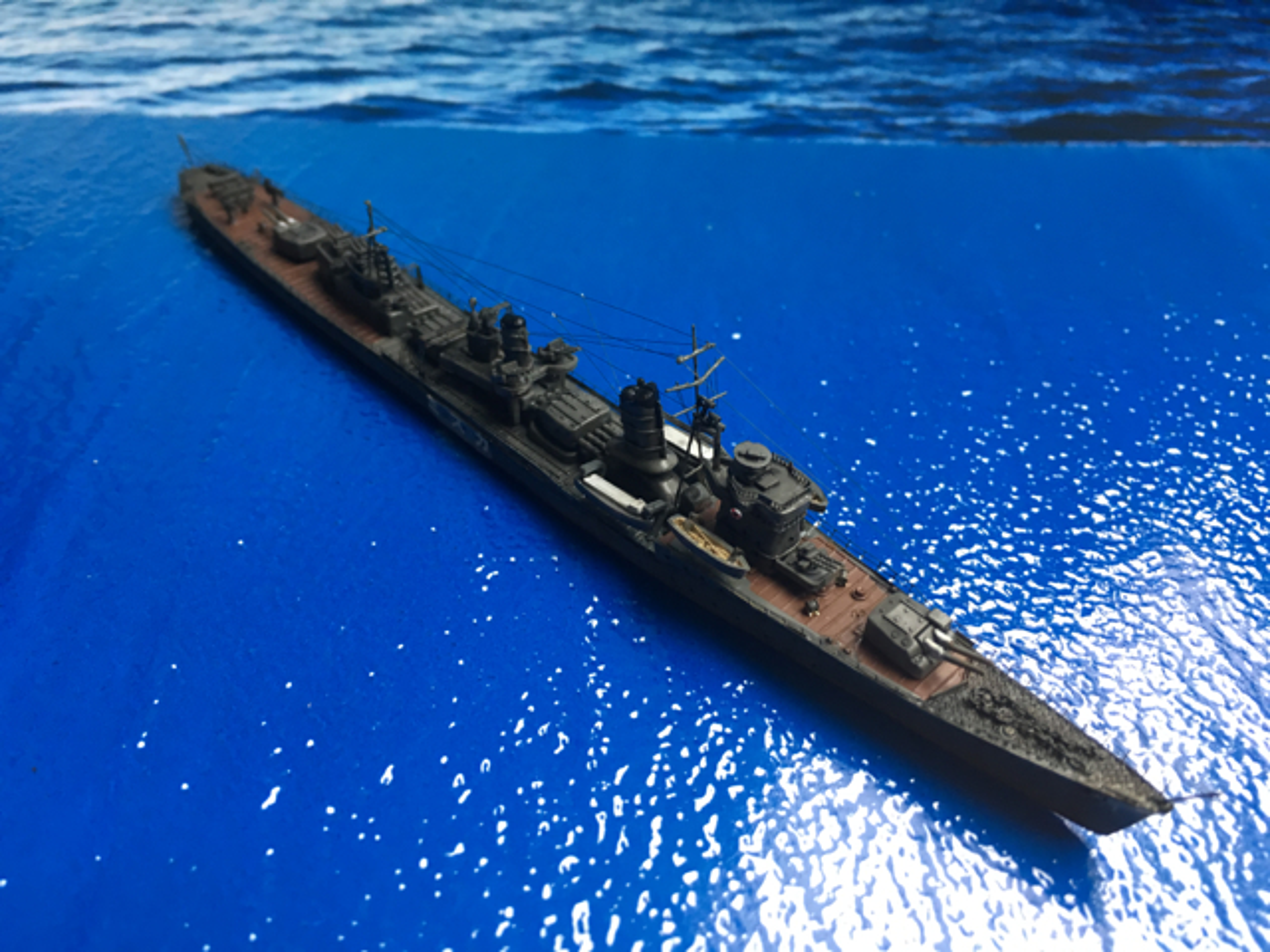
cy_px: 476
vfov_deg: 48.2
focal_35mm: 29
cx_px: 635
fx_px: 1064
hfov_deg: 61.7
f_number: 2.2
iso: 32
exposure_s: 1/30
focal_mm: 4.15
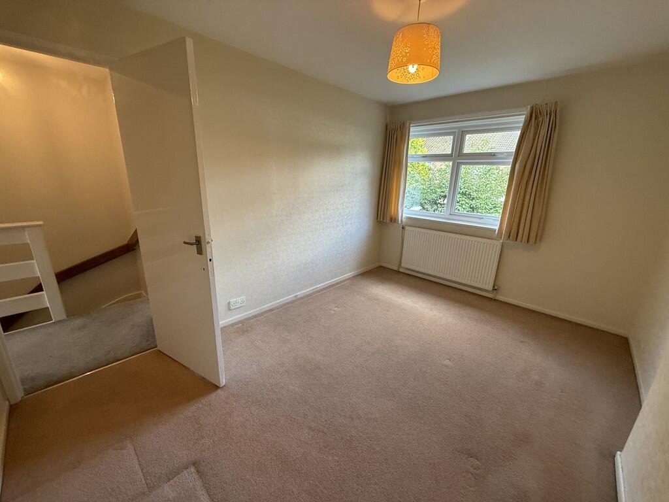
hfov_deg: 102.1
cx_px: 334
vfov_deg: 85.7
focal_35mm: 14
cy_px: 251
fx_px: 271
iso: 250
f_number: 2.2
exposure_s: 1/100
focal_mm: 2.22
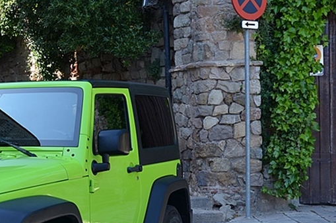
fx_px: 773
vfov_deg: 16.3
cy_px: 158
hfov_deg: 23.4
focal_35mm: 83
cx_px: -5
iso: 200
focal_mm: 22
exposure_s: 1/125
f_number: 5.6
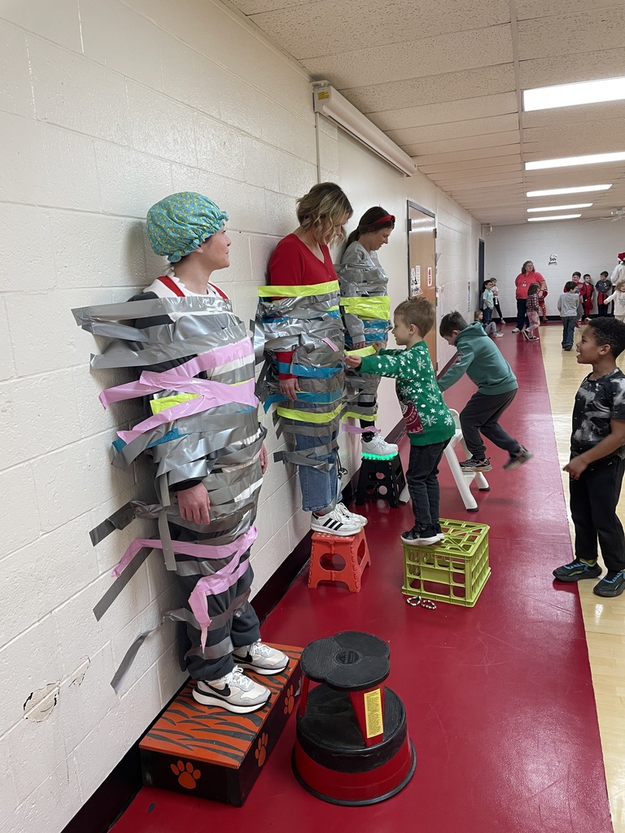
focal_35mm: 26
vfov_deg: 67.3
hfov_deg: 53.1
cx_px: 312
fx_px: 626
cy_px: 416
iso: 80
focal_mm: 4.2
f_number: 1.6
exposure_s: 1/60
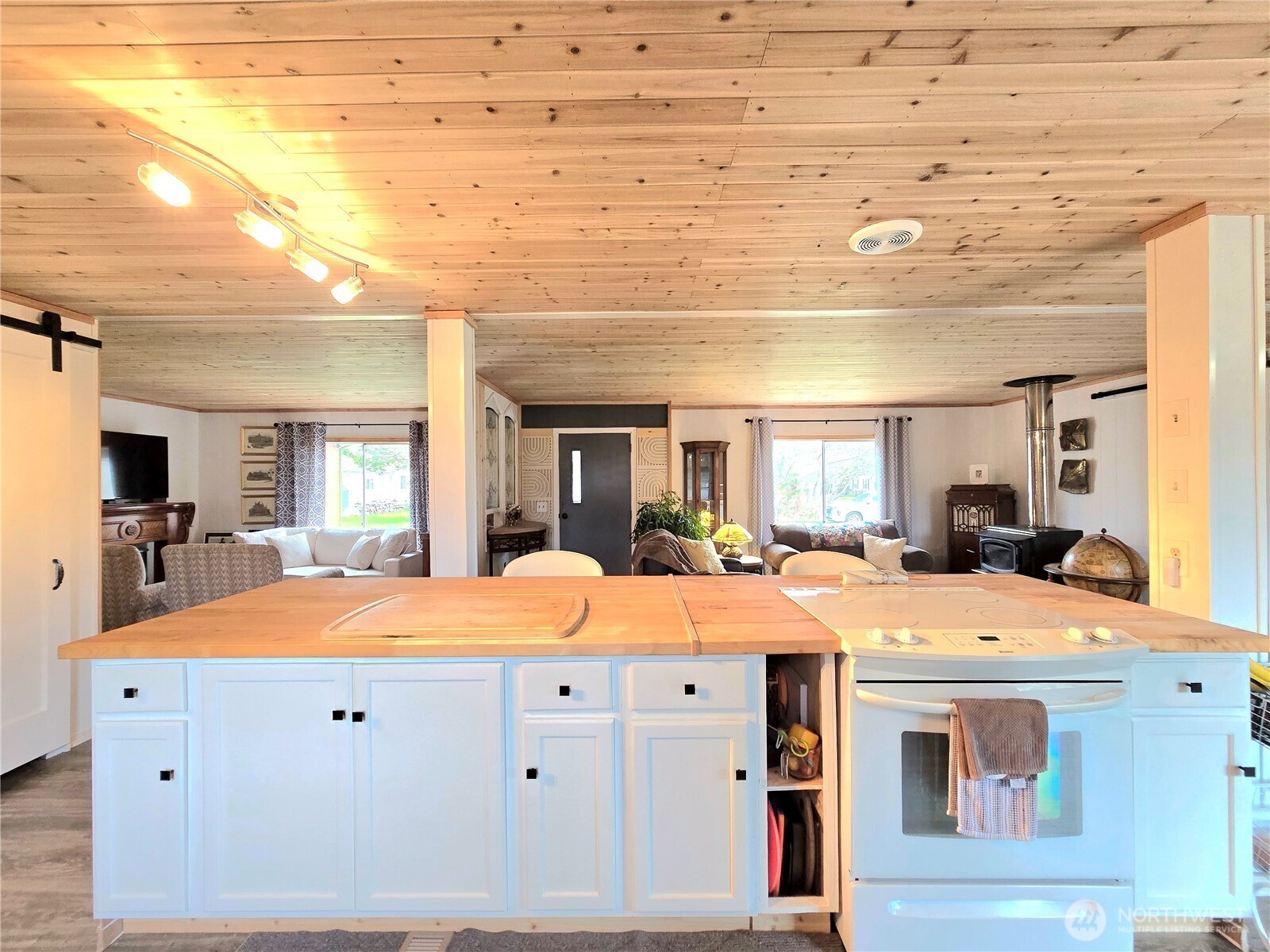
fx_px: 477
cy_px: 476
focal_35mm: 13
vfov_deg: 89.9
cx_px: 635
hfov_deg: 106.2
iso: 125
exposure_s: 1/60.2
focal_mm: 2.2
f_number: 2.2
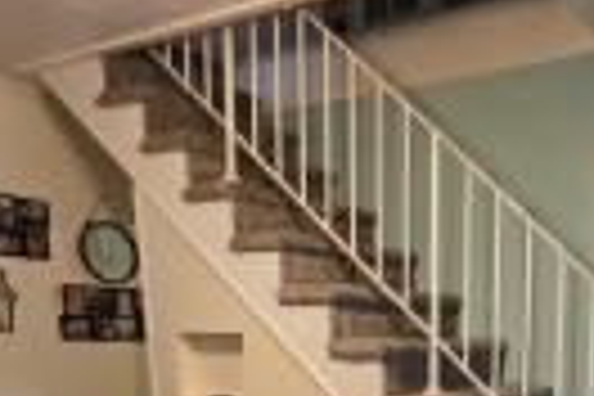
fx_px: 676
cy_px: 486
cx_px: 531
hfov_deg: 43.5
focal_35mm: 41
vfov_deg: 28.1
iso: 800
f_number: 1.9
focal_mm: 2.2
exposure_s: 1/60
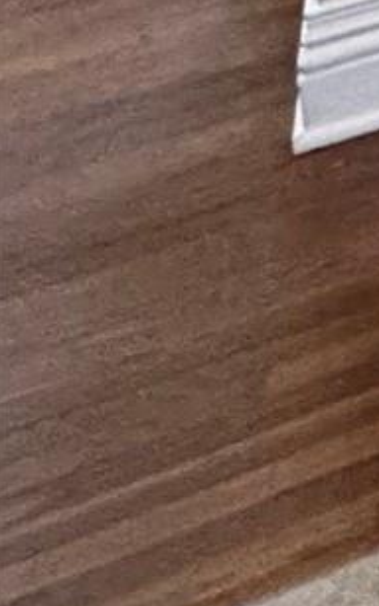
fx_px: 1635
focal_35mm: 99
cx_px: 2015
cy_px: -640
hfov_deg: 5.9
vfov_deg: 15.9
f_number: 2.2
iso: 500
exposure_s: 1/60
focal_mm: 2.22
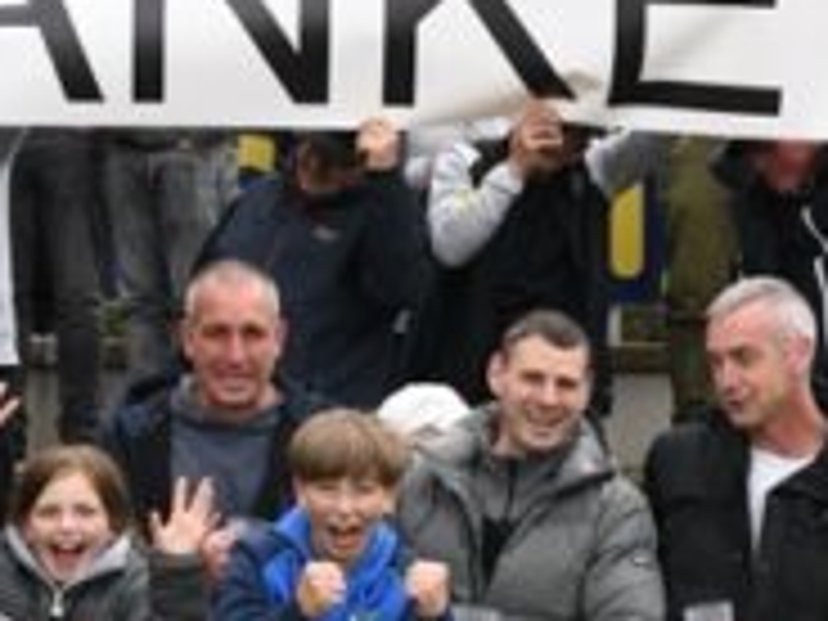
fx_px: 3588
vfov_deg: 9.9
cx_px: 886
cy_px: 428
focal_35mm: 150
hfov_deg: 12.9
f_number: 5
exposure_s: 1/1600
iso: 1250
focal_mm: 28
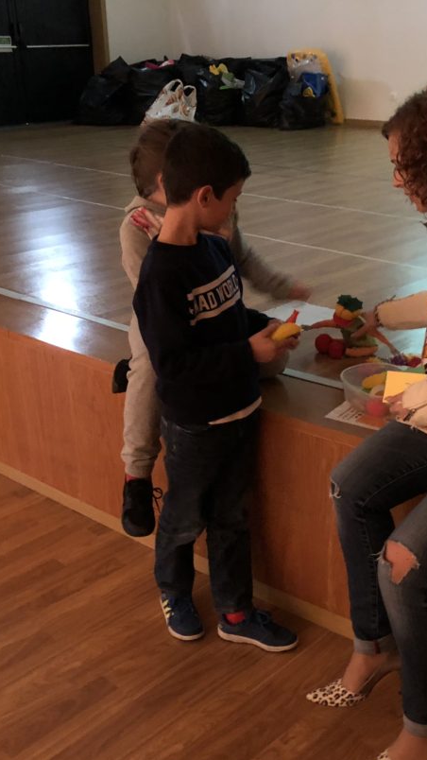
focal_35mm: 41
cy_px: 382
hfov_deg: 28.8
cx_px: 279
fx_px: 826
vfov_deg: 49.4
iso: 160
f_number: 1.8
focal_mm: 3.99
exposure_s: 1/4
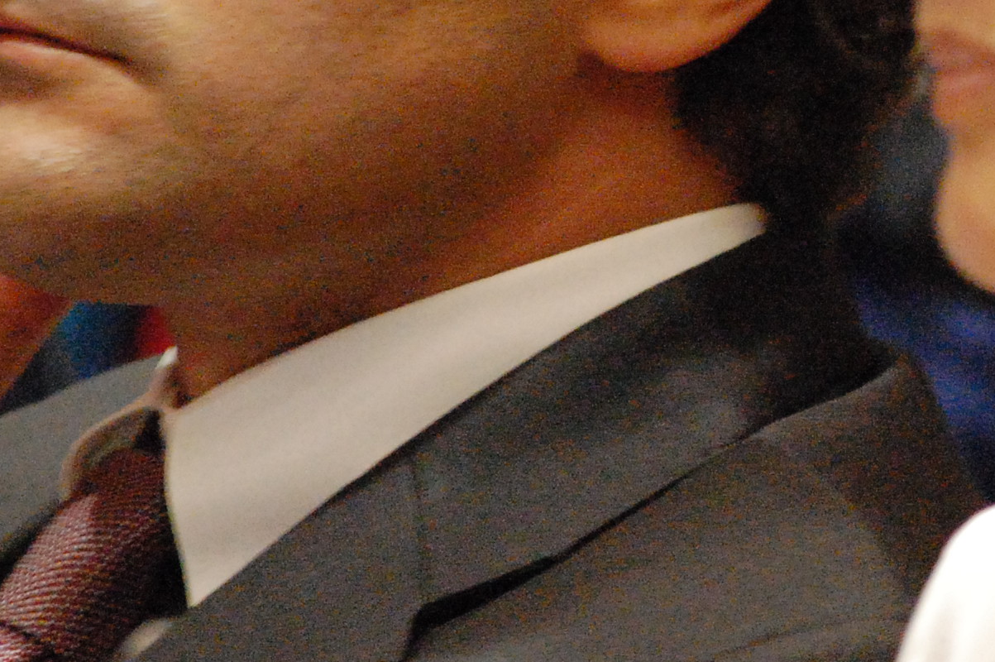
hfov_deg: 2.7
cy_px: 66
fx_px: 20712
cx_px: 1072
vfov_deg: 1.8
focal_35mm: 750
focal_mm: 200
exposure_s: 1/50
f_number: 5.6
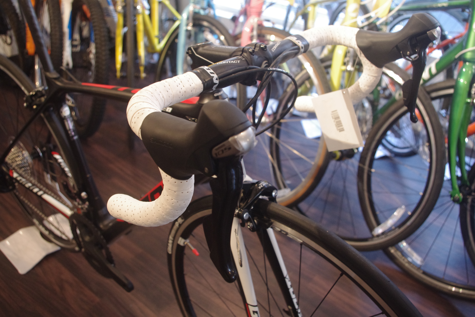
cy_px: 158
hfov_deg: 60.3
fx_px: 409
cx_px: 238
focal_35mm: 31
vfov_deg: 42.3
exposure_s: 1/30
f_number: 5
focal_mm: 21.25
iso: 1600
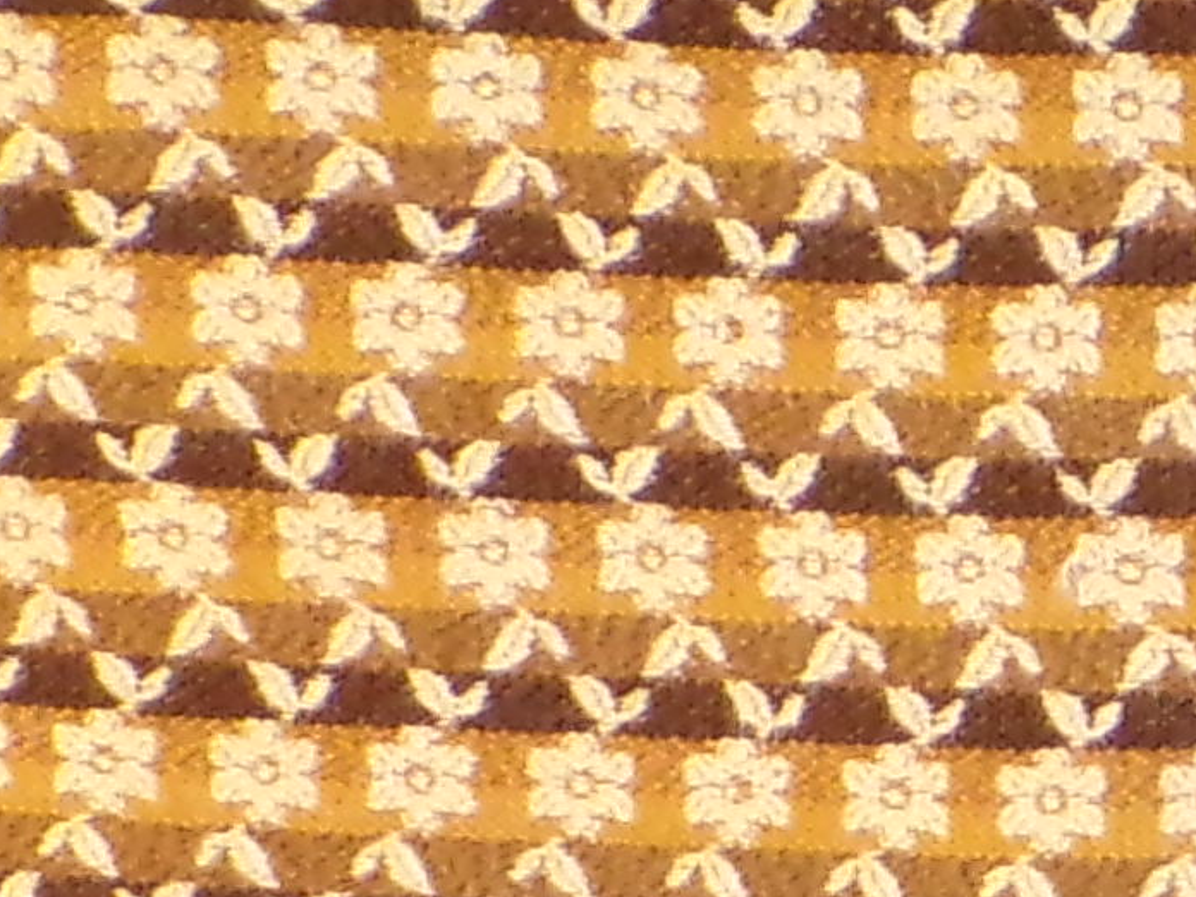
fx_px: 7325
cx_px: 2466
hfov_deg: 8.8
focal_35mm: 212
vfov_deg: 6.7
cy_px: 1902
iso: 400
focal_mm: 5.8
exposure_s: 1/12
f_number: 3.2
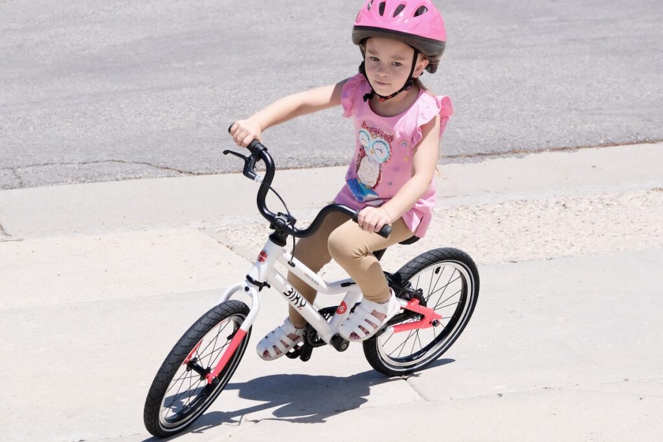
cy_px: 221
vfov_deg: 18.2
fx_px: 1381
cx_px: 332
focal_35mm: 75
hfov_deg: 27.0
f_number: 5.6
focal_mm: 50
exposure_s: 1/1600
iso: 400
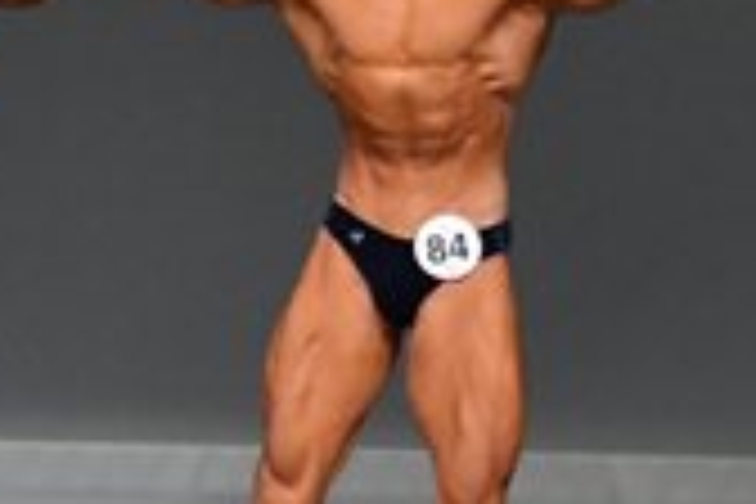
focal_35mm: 931
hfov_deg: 2.2
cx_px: -844
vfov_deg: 1.5
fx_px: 19549
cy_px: 266
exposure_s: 1/400
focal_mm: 135
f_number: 5.6
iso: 5000
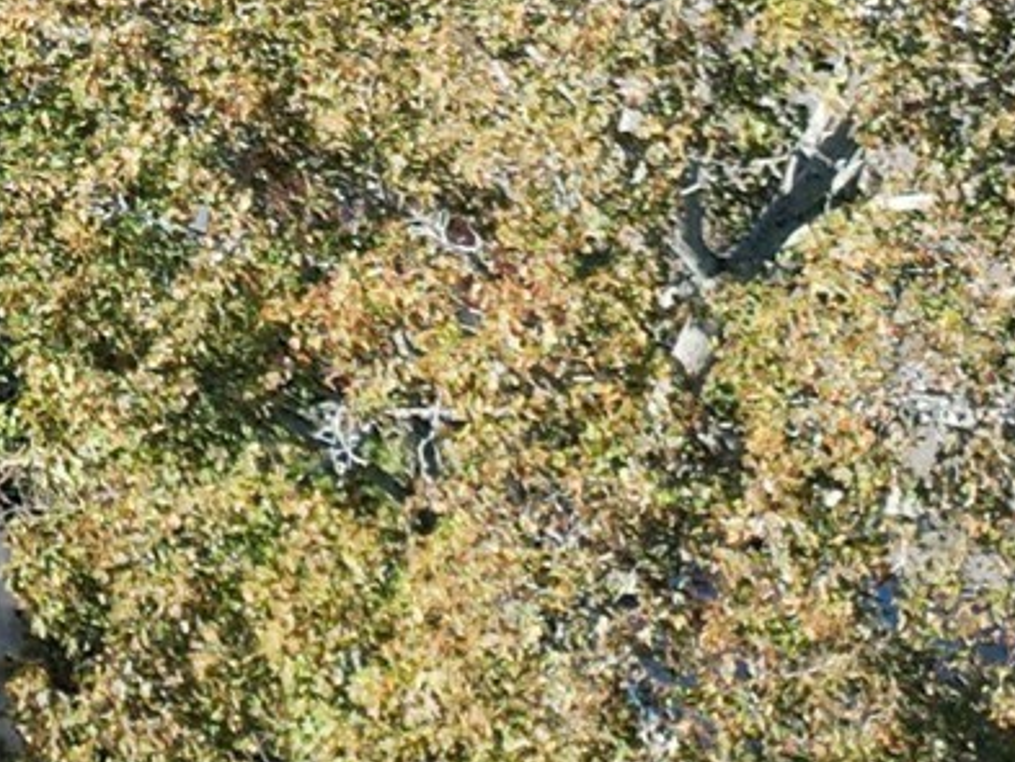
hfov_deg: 13.6
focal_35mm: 125
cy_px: -1157
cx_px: -963
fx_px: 3666
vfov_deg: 10.1
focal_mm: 6.72
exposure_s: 1/1250
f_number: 1.7
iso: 200
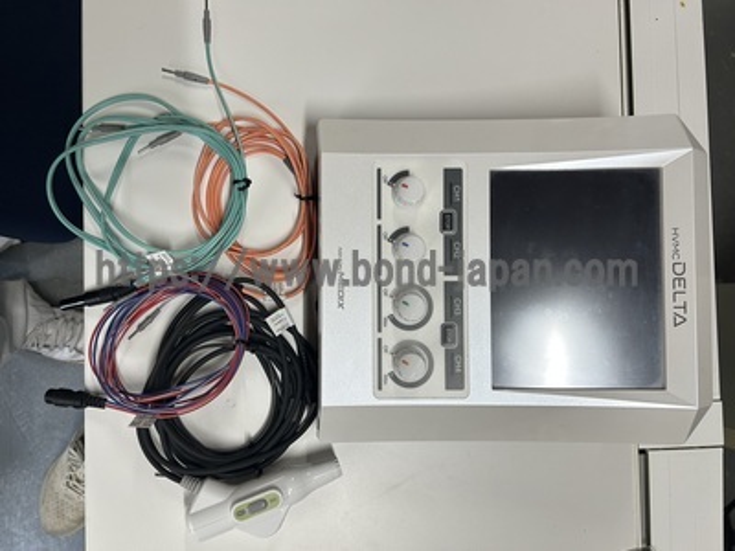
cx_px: 368
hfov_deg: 67.3
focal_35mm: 26
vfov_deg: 53.1
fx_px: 552
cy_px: 276
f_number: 1.5
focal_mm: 5.7
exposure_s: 1/120
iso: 64
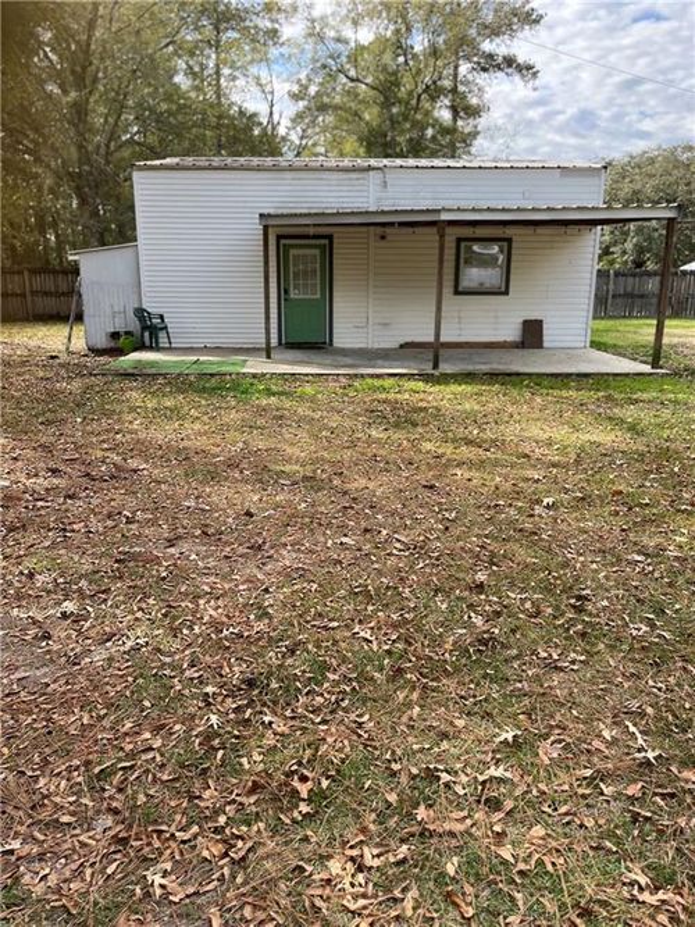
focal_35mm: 26
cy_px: 464
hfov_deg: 53.0
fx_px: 696
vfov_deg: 67.3
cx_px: 348
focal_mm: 5.1
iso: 50
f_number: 1.6
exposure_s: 1/751
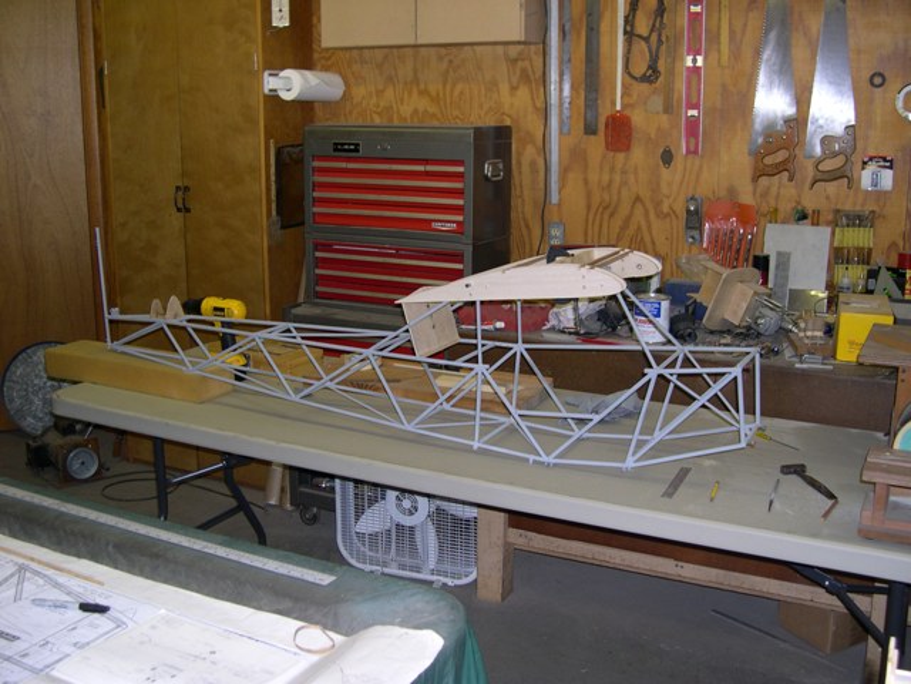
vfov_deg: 37.7
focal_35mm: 38
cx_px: 456
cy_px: 342
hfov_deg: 49.0
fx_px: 1000
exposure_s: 1/60
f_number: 2.8
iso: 127
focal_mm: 8
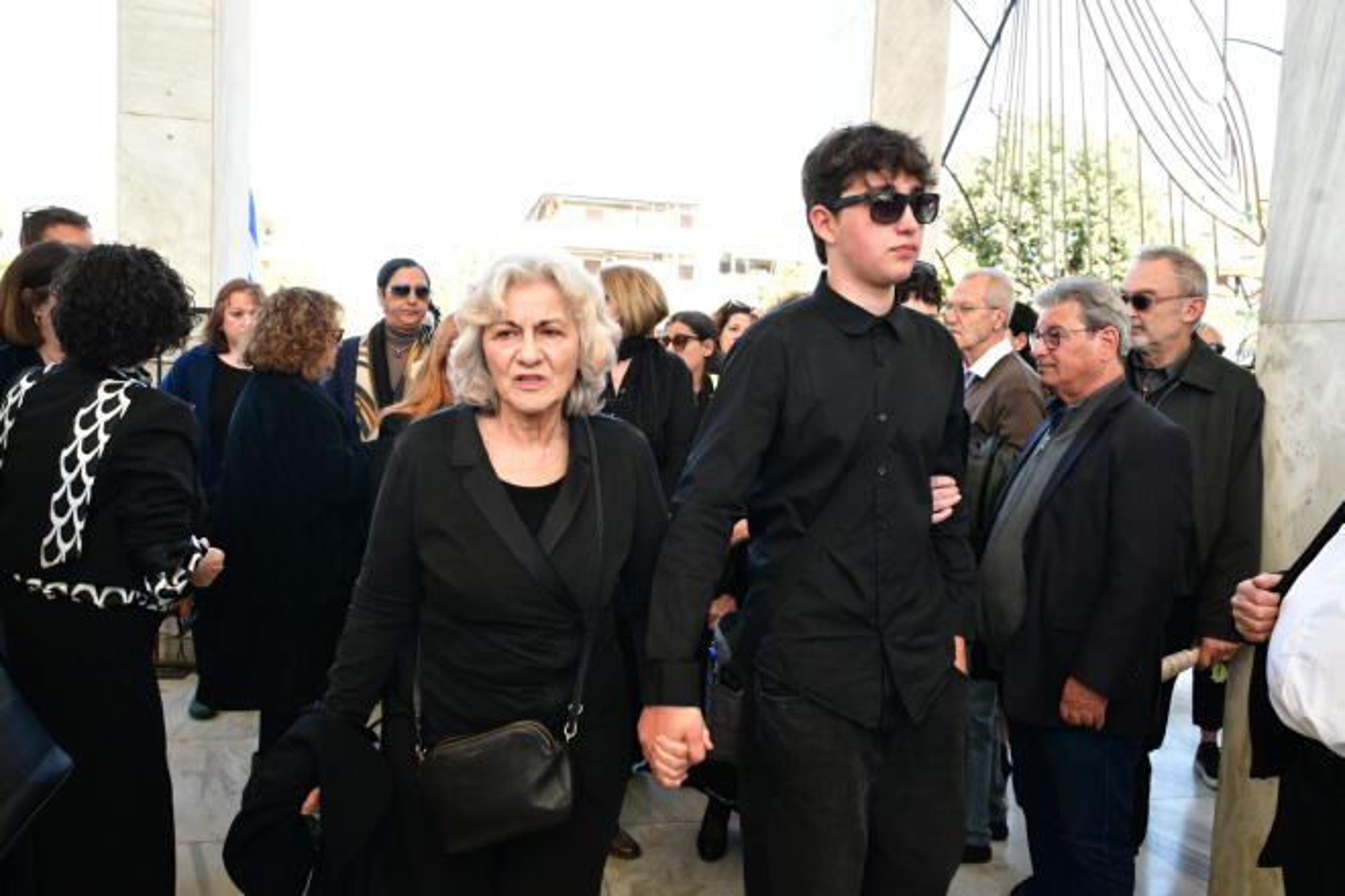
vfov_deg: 46.4
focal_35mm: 28
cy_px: 448
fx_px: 1046
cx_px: 672
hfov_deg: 65.5
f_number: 6.3
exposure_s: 1/640
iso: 3200
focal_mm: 28
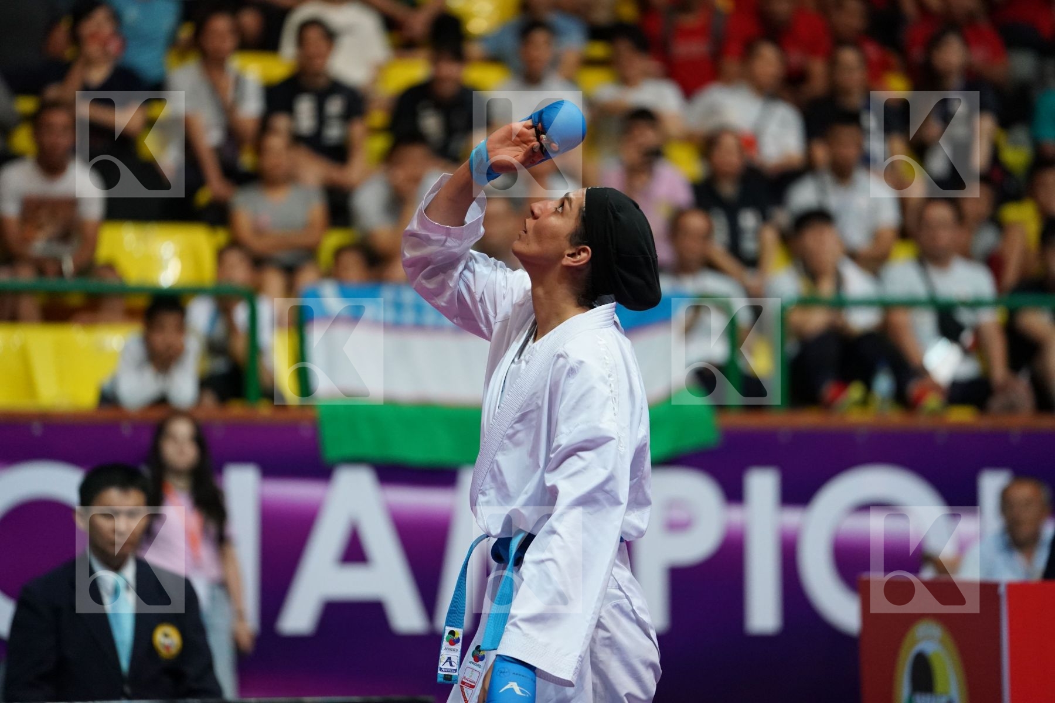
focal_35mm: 198
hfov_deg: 10.4
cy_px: 352
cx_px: 528
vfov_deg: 6.9
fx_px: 5802
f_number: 2.8
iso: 4000
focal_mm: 198
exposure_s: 1/1000
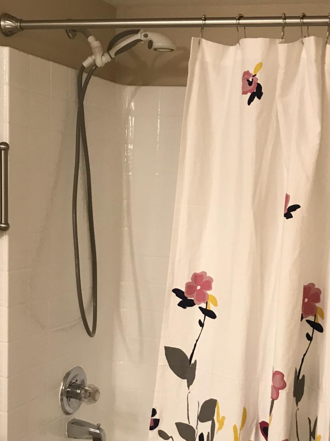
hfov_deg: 27.2
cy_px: 269
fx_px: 674
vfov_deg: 36.0
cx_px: 236
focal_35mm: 53
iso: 40
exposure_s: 1/20
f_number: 1.8
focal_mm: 3.99
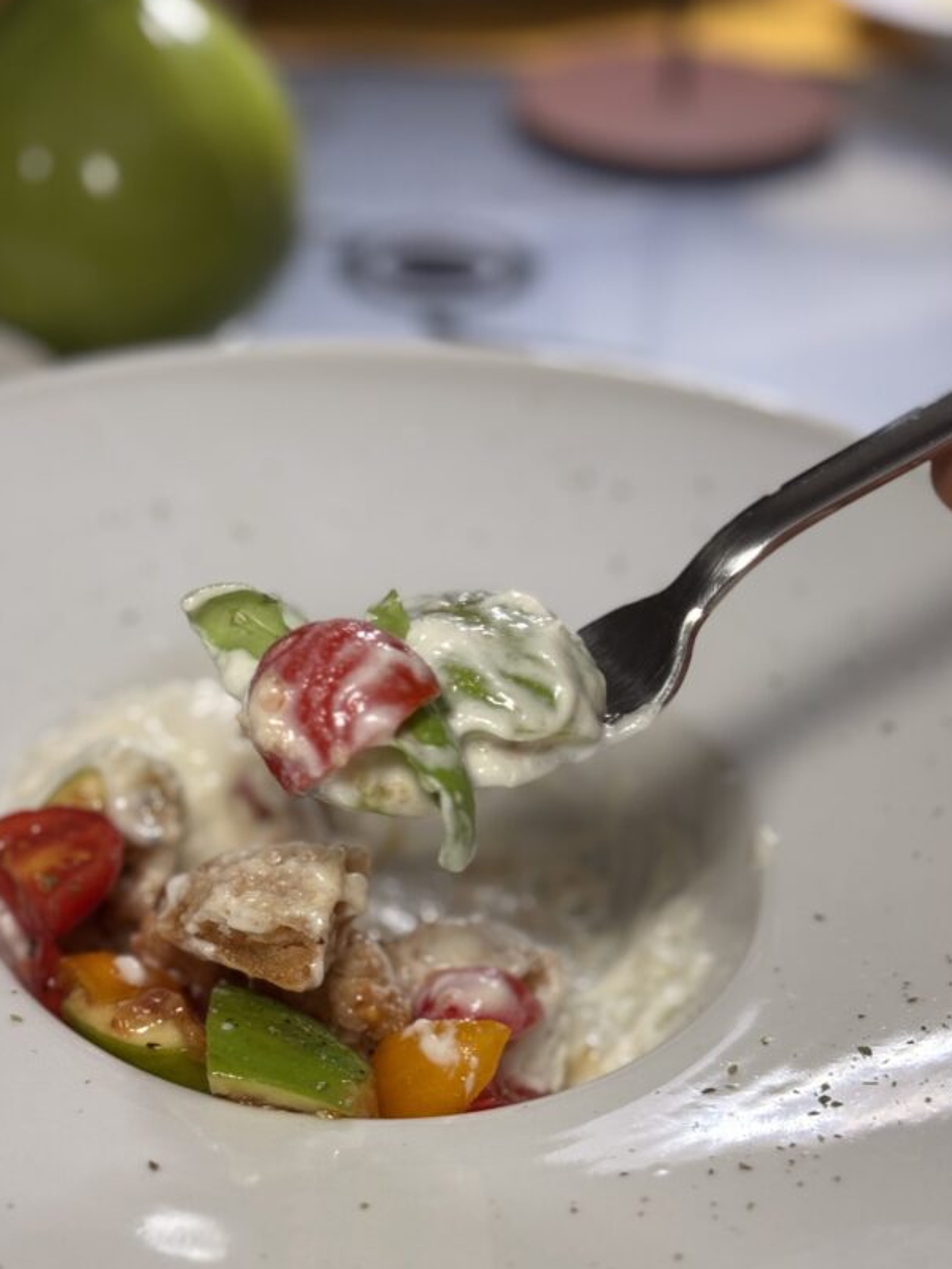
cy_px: 695
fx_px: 2200
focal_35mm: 60
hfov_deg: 24.4
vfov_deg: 32.2
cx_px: 414
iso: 80
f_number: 1.78
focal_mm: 6.76
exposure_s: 1/52
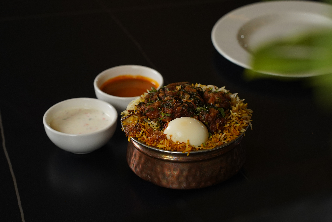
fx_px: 1033
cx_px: 166
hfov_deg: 18.3
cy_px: 111
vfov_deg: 12.2
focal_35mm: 112
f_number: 4
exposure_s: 1/200
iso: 1250
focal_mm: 75
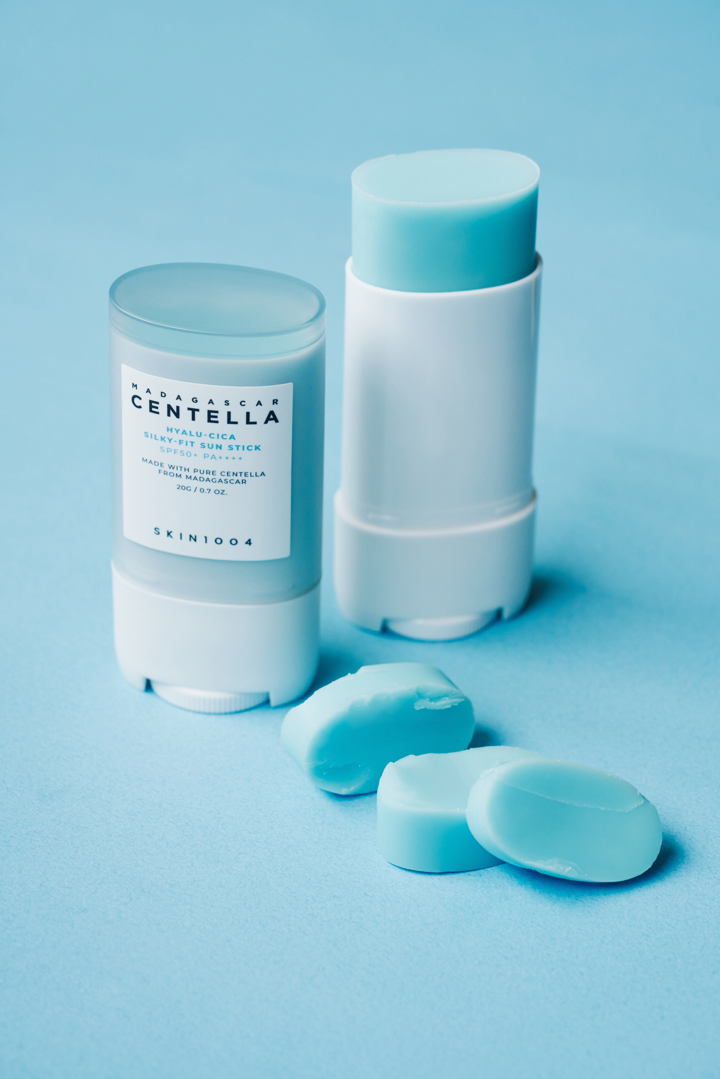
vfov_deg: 22.6
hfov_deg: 15.2
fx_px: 2700
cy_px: 540
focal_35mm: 90
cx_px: 360
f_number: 7.1
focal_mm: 90
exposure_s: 1/125
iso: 800
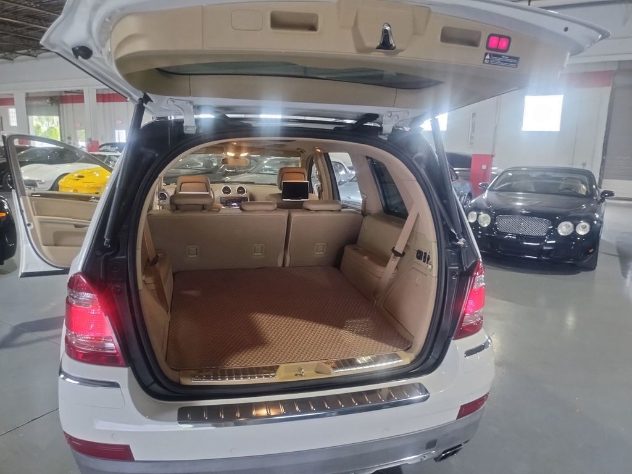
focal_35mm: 25
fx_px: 456
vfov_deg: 54.9
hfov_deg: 69.4
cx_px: 316
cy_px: 237
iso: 105
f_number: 1.7
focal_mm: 4.71
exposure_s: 1/40
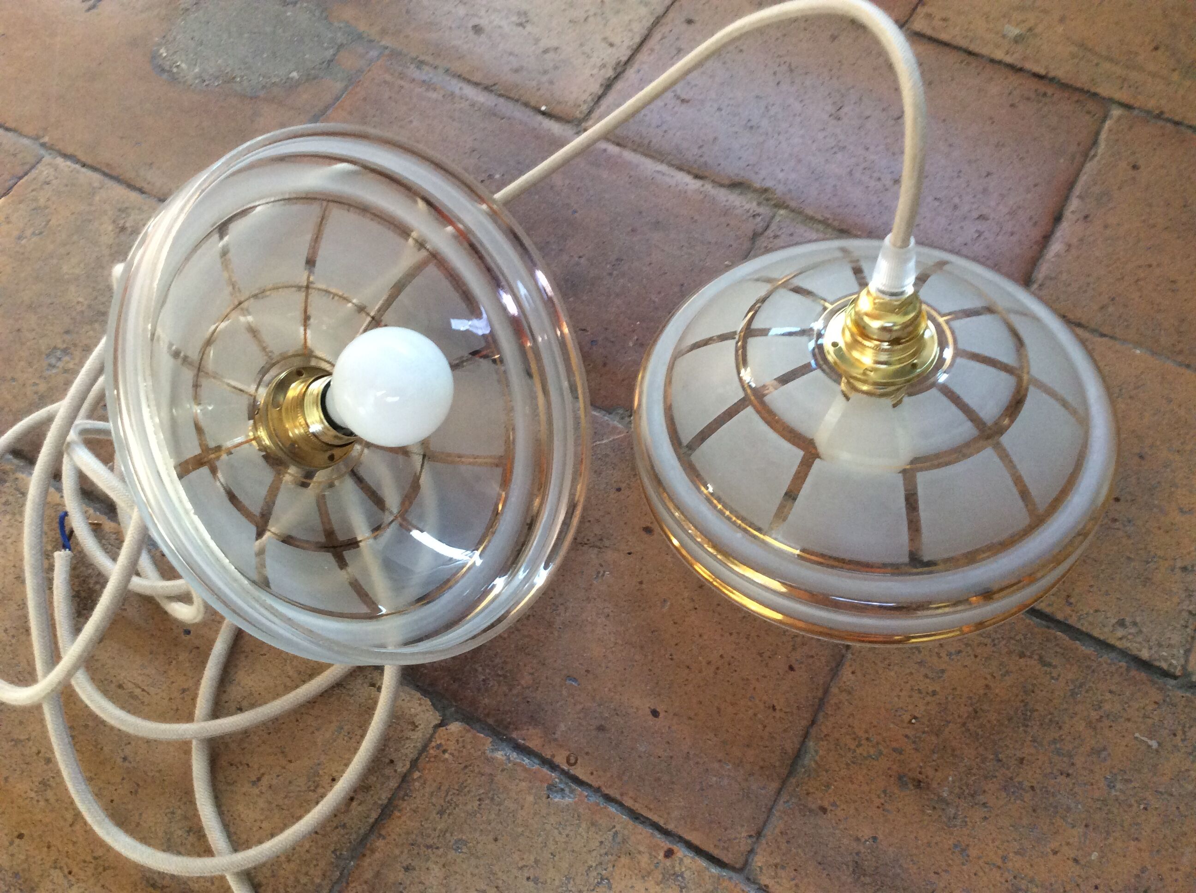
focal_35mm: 32
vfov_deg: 44.1
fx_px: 1104
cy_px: 446
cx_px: 598
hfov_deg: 56.9
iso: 125
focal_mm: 3.3
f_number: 2.4
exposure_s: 1/25
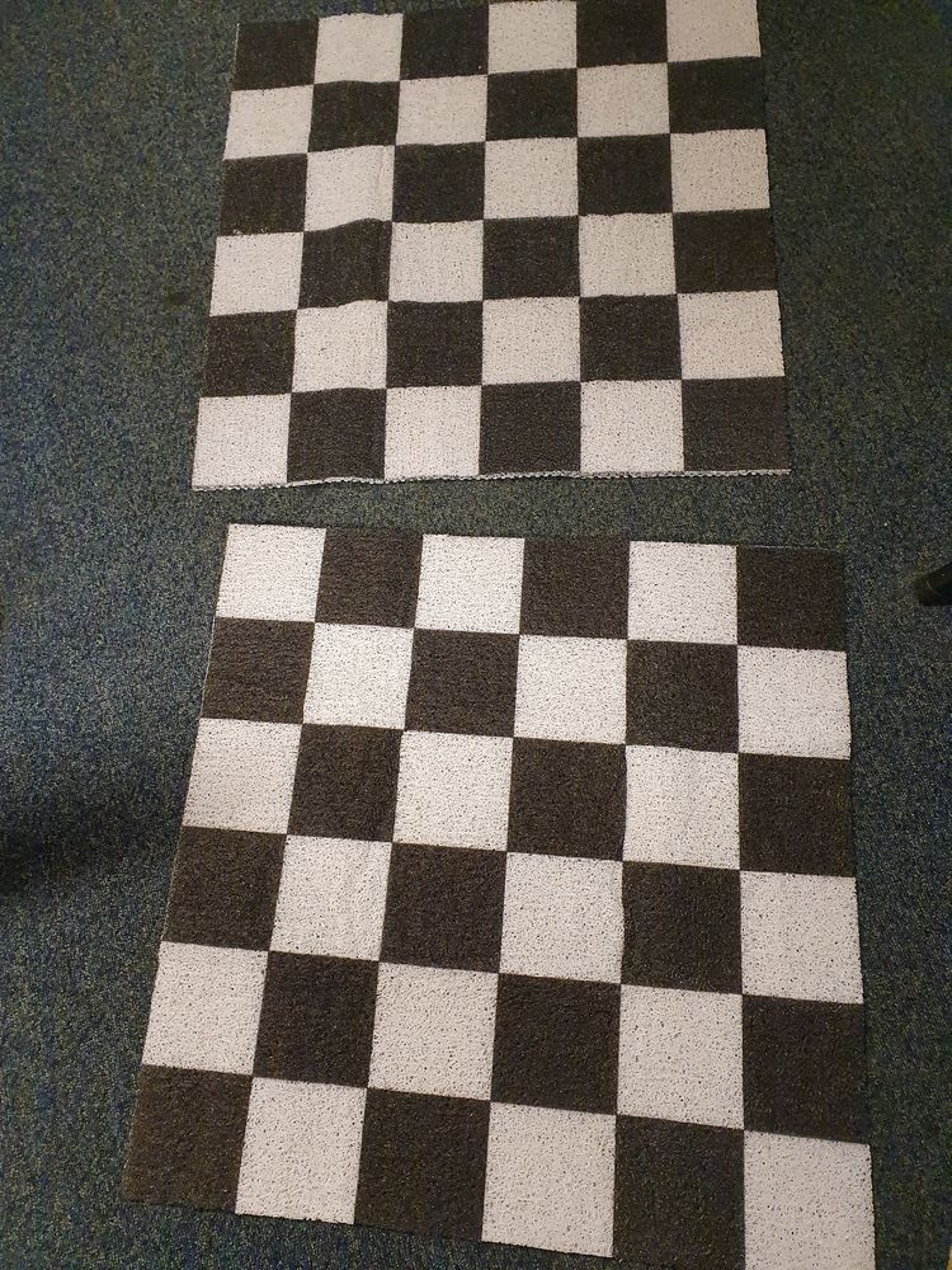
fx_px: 953
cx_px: 476
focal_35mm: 26
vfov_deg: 67.3
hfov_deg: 53.1
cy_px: 635
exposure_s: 1/50
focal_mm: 4.32
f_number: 2.4
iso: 500
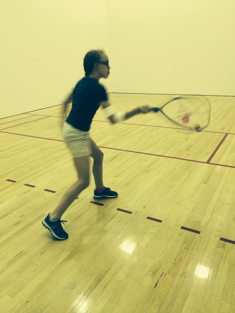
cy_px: 156
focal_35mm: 30
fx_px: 272
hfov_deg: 46.8
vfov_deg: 60.0
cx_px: 118
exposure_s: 1/30
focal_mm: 4.12
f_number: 2.2
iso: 80
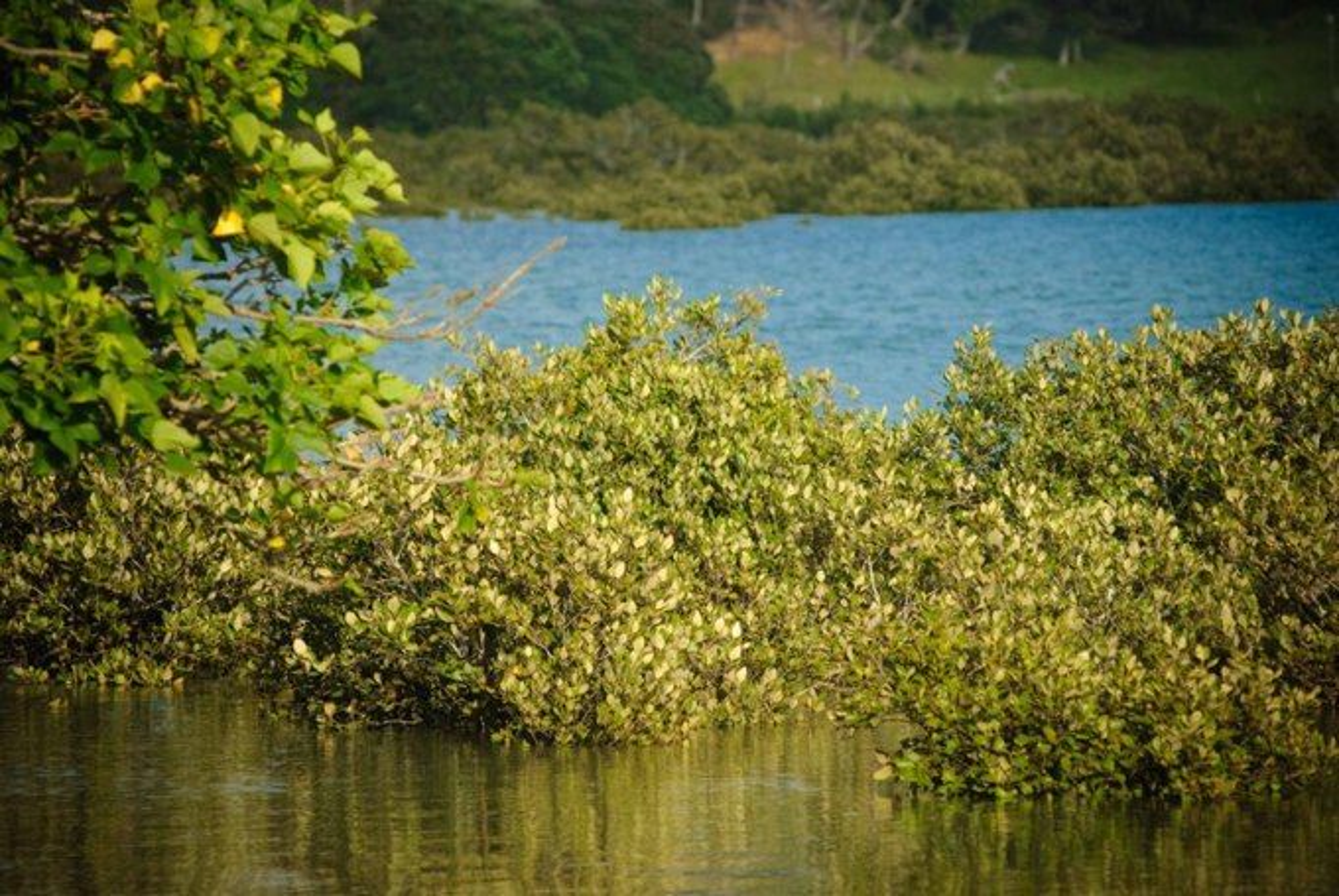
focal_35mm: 300
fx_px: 11170
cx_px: 670
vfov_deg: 4.6
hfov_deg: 6.9
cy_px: 448
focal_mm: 200
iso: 400
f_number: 5.6
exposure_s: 1/750
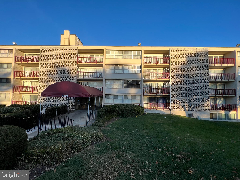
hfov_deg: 106.2
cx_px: 120
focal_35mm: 13
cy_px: 90
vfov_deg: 89.9
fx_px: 90
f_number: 1.8
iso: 32
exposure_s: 1/686
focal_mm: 1.57
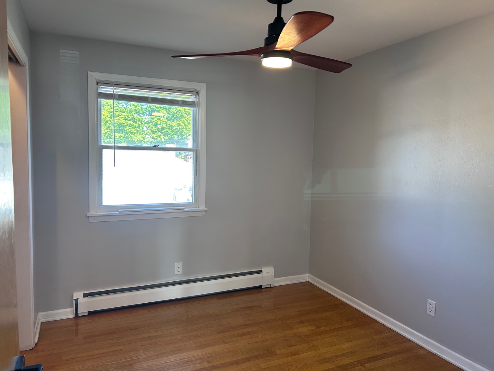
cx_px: 247
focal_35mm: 26
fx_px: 371
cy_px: 186
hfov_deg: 67.3
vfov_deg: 53.1
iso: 125
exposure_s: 1/120
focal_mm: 5.7
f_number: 1.5
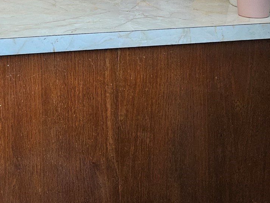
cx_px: -15
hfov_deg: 29.1
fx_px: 476
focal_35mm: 61
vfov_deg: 22.2
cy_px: -41
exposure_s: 1/60
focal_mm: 5.4
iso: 500
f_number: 1.8
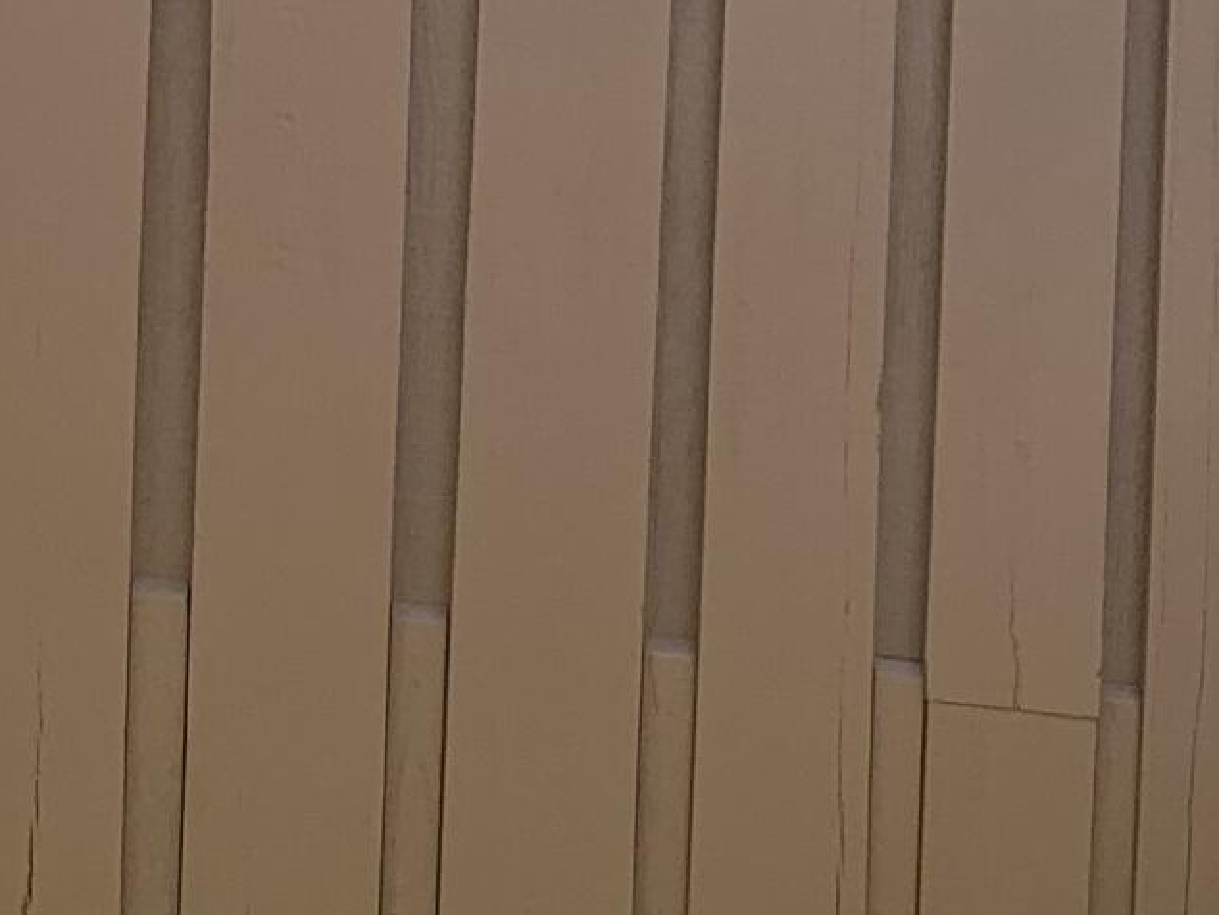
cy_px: 1451
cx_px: 1927
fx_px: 4333
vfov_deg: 11.5
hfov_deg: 14.7
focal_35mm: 123
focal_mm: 4.25
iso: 25
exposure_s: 1/561
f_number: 1.8
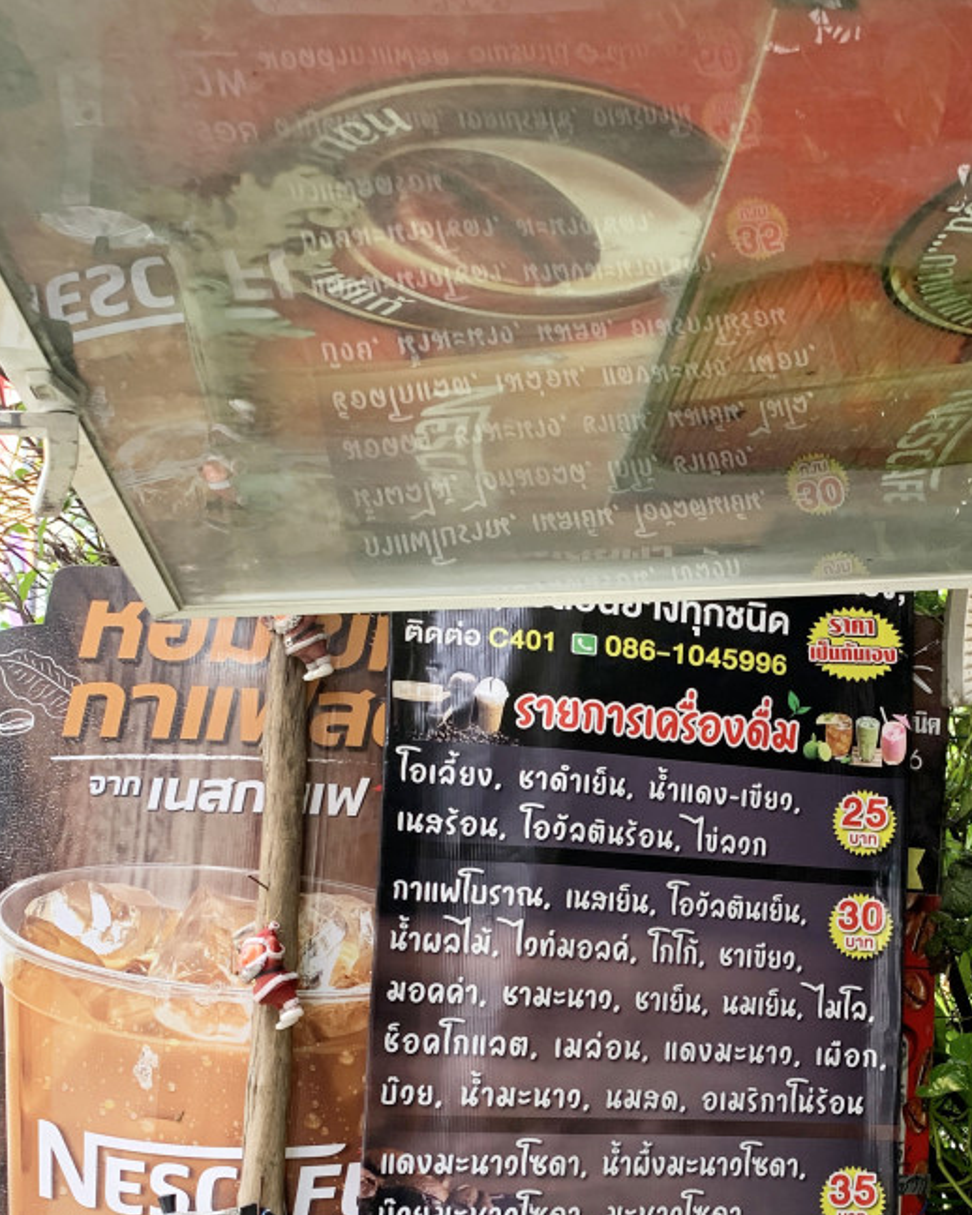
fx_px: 1691
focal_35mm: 47
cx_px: 709
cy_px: 896
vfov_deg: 38.6
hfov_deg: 31.6
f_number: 1.8
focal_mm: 4.25
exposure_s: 1/121
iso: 64
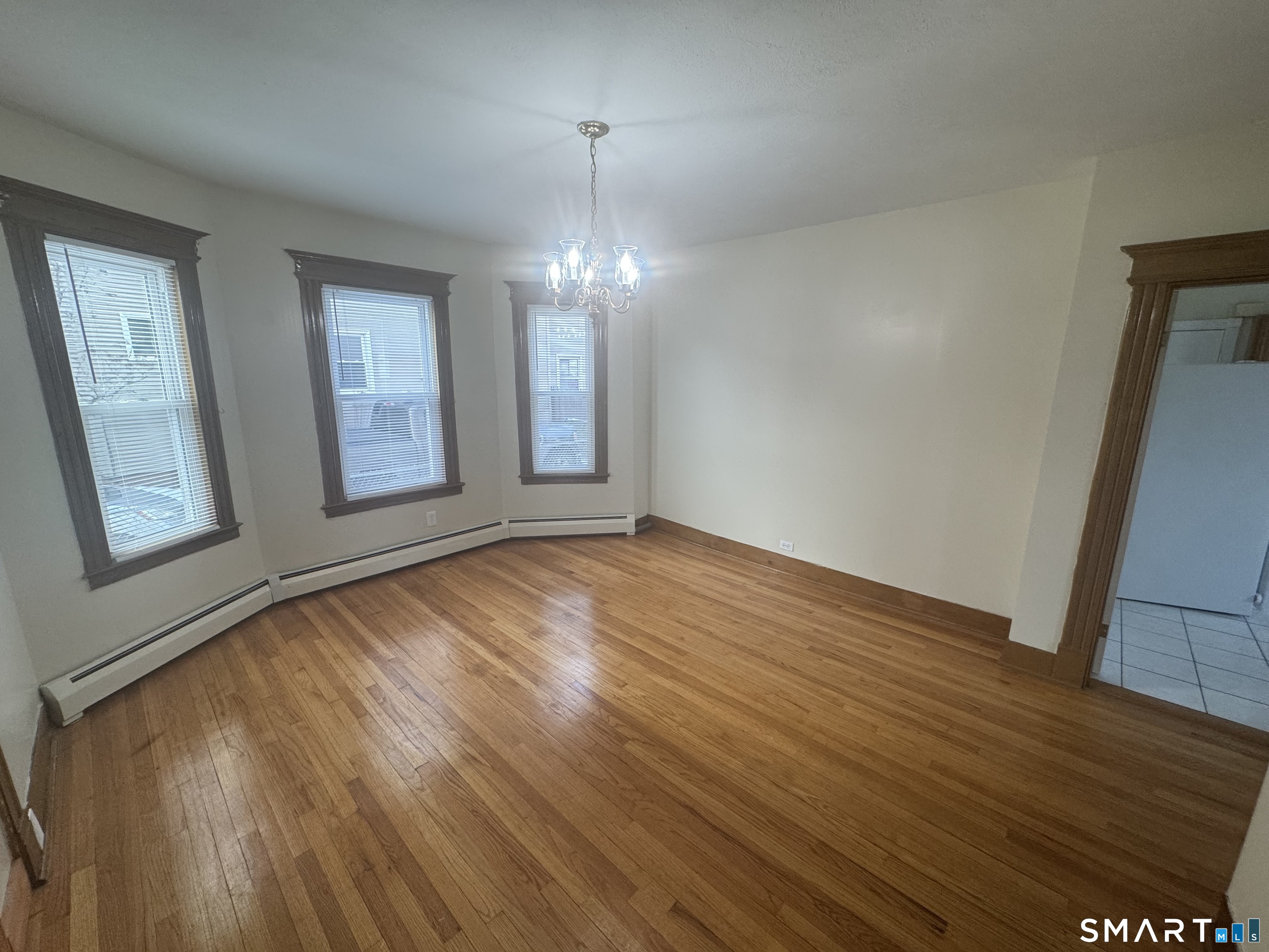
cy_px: 476
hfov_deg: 102.1
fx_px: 513
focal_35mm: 14
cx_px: 634
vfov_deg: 85.7
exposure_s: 1/120
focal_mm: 2.22
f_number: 2.2
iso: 160
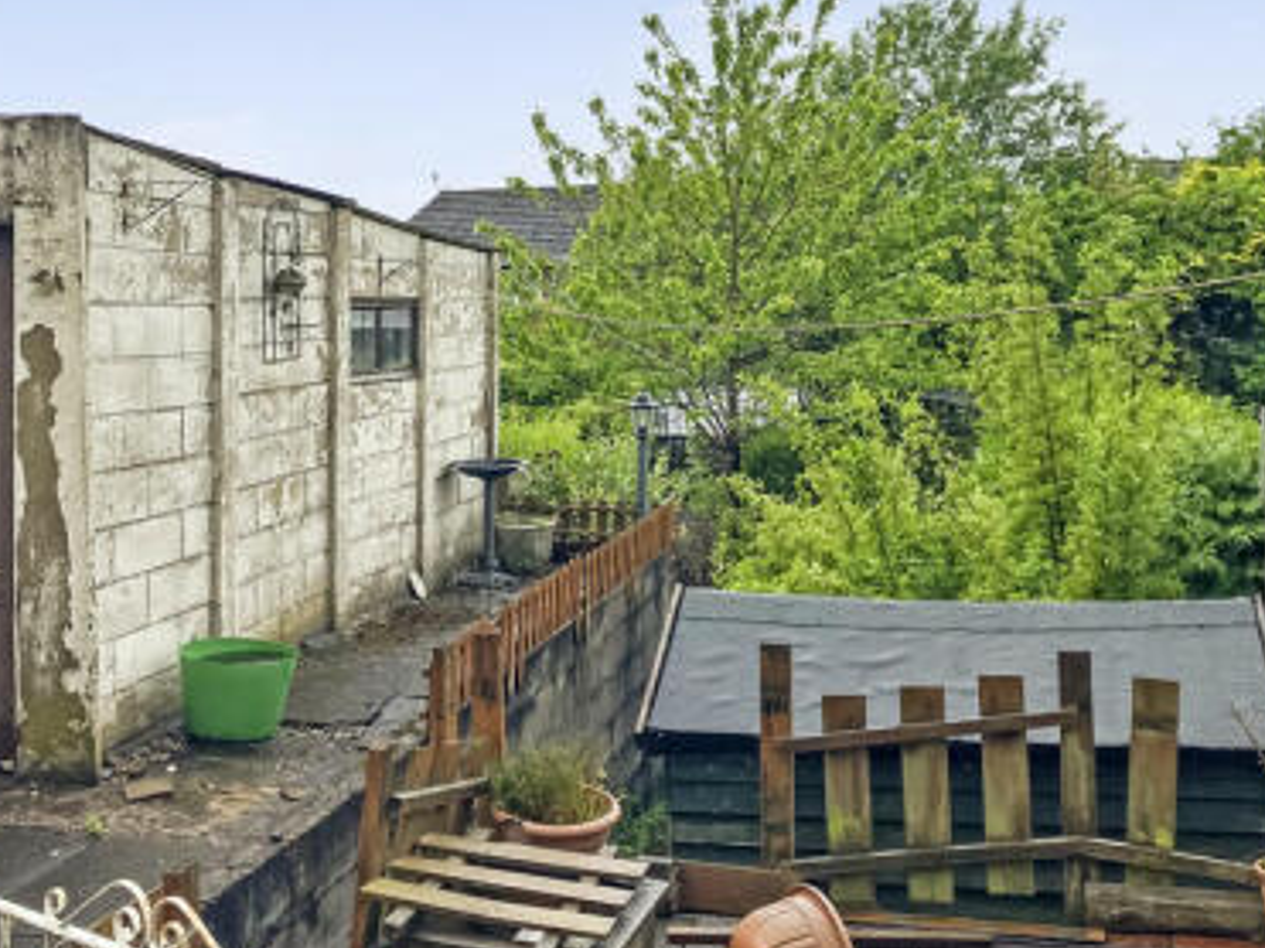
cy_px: 268
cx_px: 643
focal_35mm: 44
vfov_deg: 32.4
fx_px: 1607
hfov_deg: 43.0
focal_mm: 3.99
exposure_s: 1/1100
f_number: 1.8
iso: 32
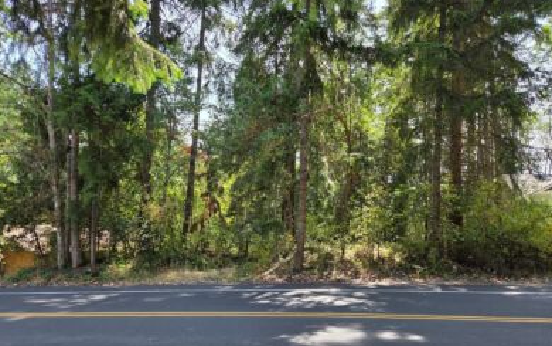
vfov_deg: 49.1
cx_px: 272
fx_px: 376
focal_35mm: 25
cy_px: 204
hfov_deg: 72.5
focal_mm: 5.4
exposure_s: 1/944
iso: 80
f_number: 1.8
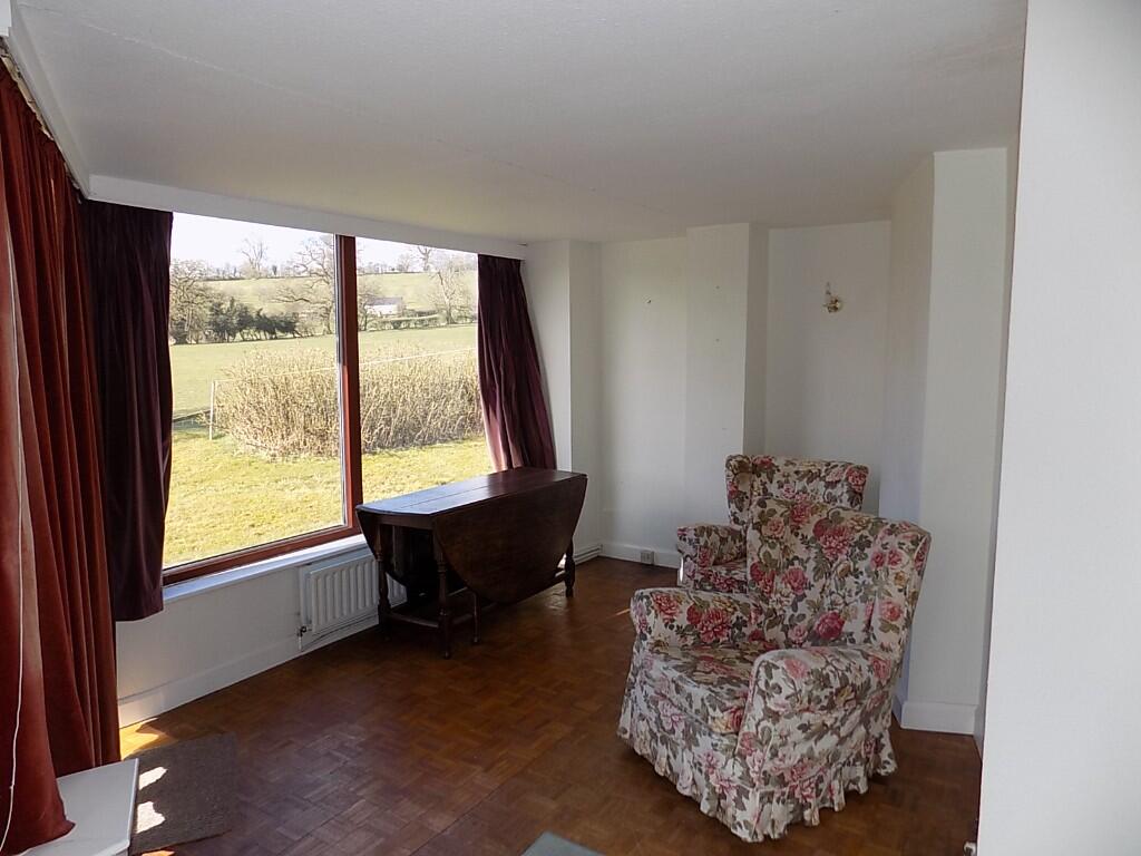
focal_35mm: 23
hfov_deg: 73.9
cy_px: 428
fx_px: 758
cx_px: 570
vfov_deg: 58.9
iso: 80
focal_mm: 4
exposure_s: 1/160
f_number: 3.1
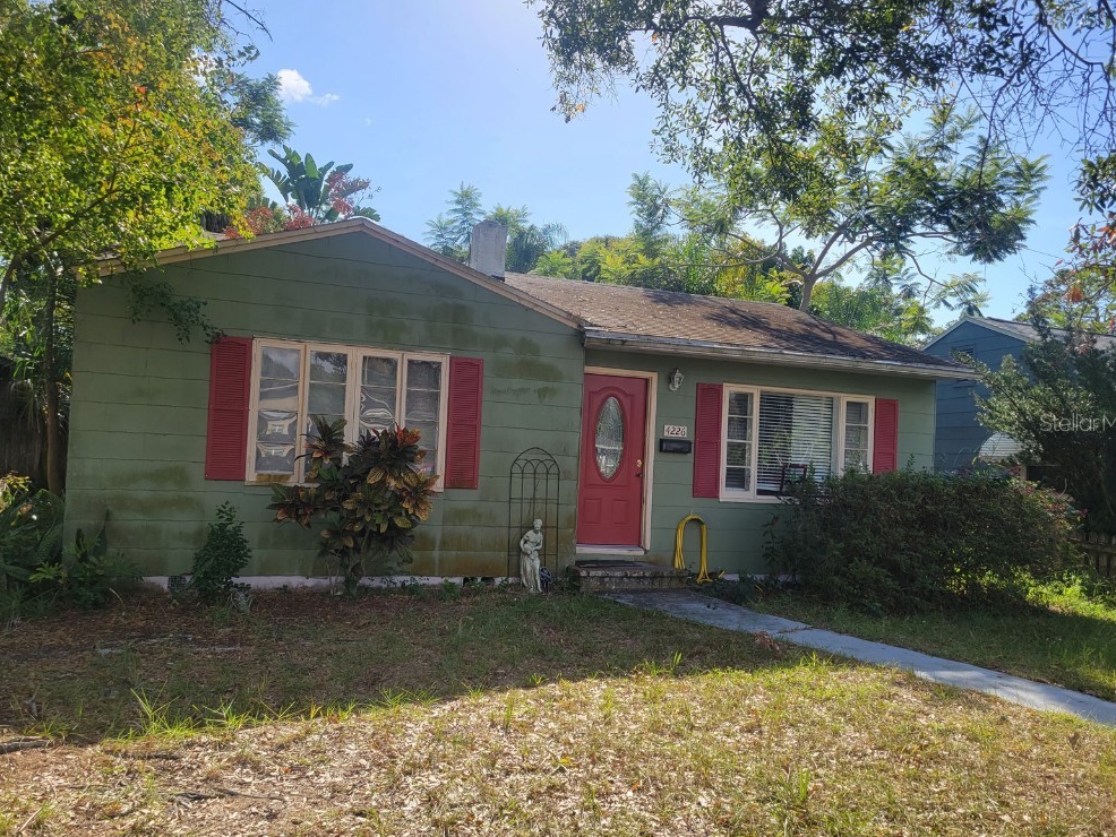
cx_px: 567
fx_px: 871
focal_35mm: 27
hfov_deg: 65.3
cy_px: 422
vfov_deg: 51.4
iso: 40
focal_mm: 5.4
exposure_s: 1/1554
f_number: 1.8
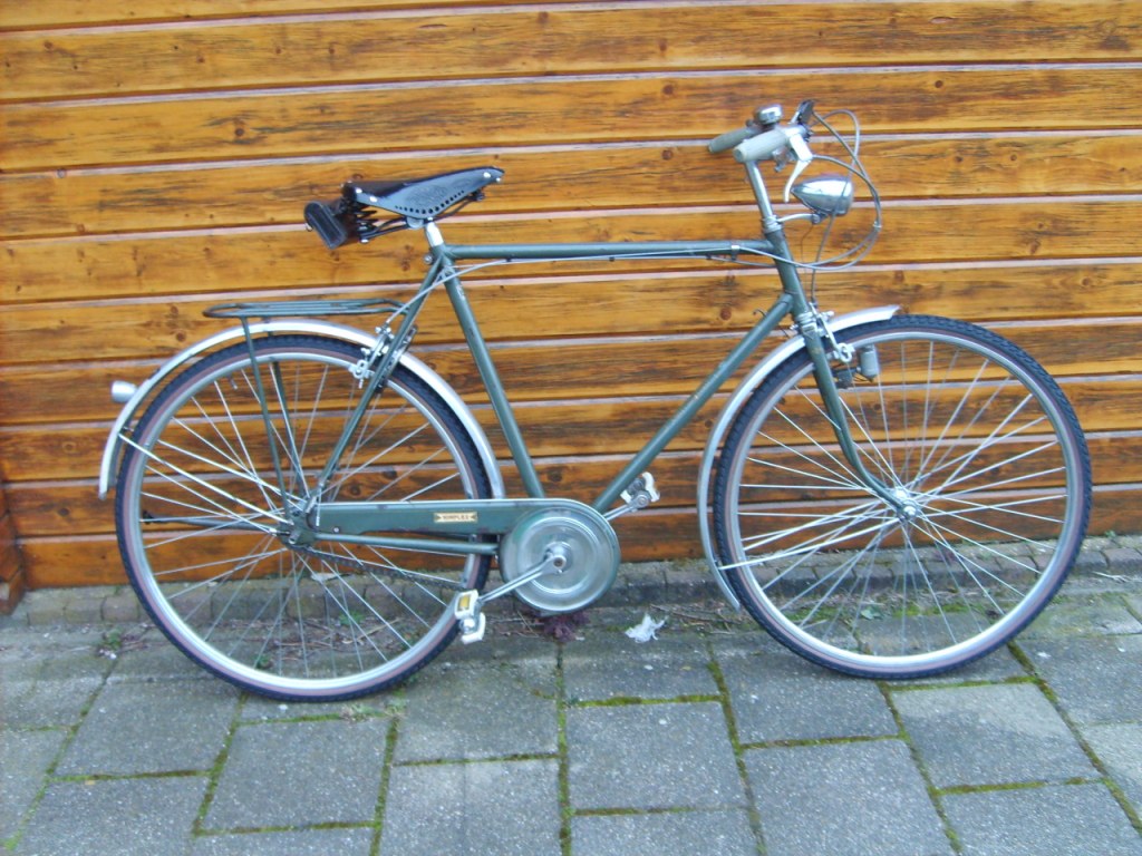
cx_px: 571
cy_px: 428
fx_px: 1155
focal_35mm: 35
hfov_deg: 52.6
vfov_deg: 40.7
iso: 140
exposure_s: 1/15
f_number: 2.8
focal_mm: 5.8
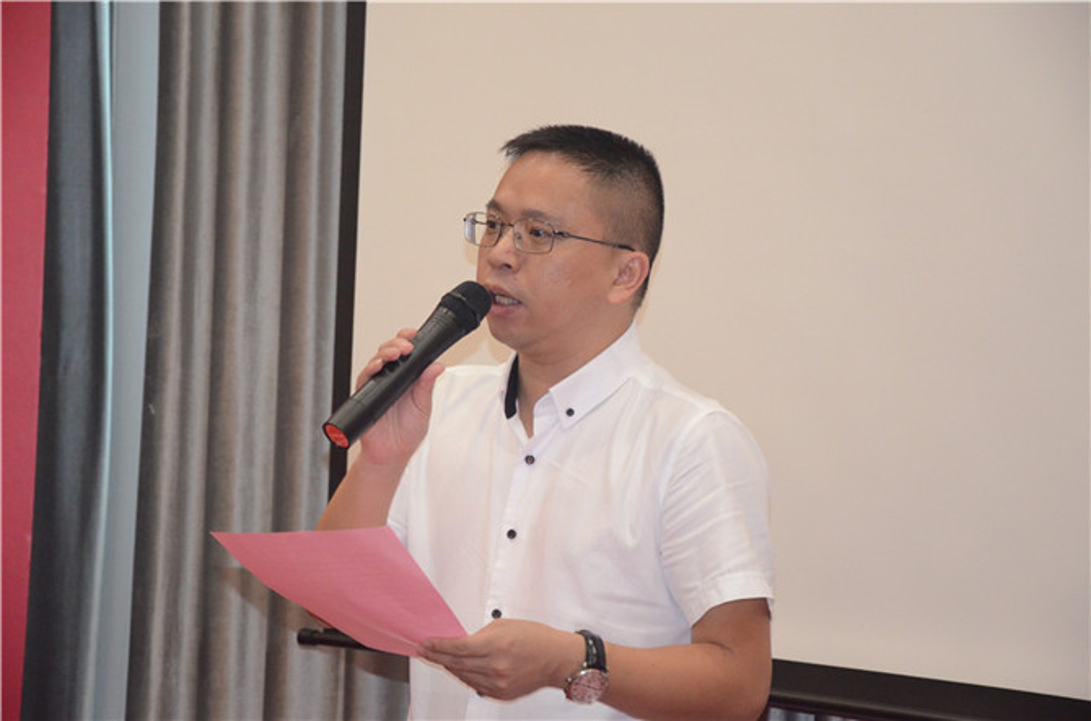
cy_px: 360
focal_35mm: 120
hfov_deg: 17.1
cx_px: 546
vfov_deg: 11.4
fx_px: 3627
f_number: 5.3
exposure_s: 1/250
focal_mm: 80
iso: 3200
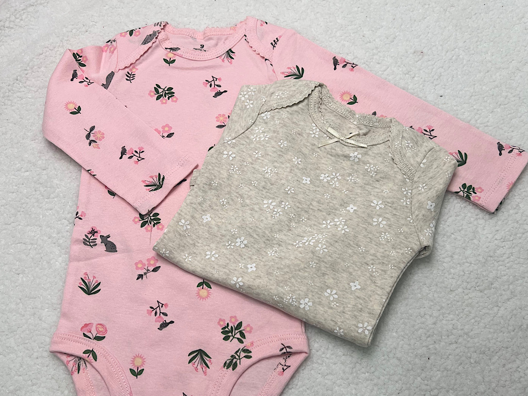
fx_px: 397
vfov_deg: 53.1
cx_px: 264
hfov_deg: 67.3
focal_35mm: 26
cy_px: 198
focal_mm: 5.7
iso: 32
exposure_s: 1/112
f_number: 1.5
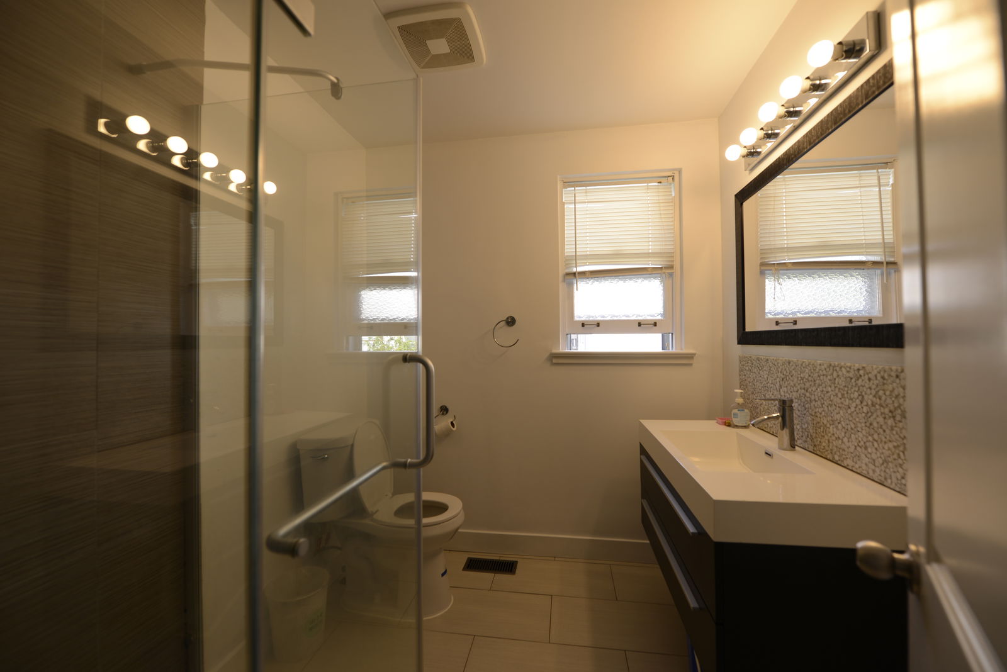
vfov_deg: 81.3
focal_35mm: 14
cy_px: 336
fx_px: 392
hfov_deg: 104.2
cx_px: 504
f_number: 4
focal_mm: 14
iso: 200
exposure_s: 1/80
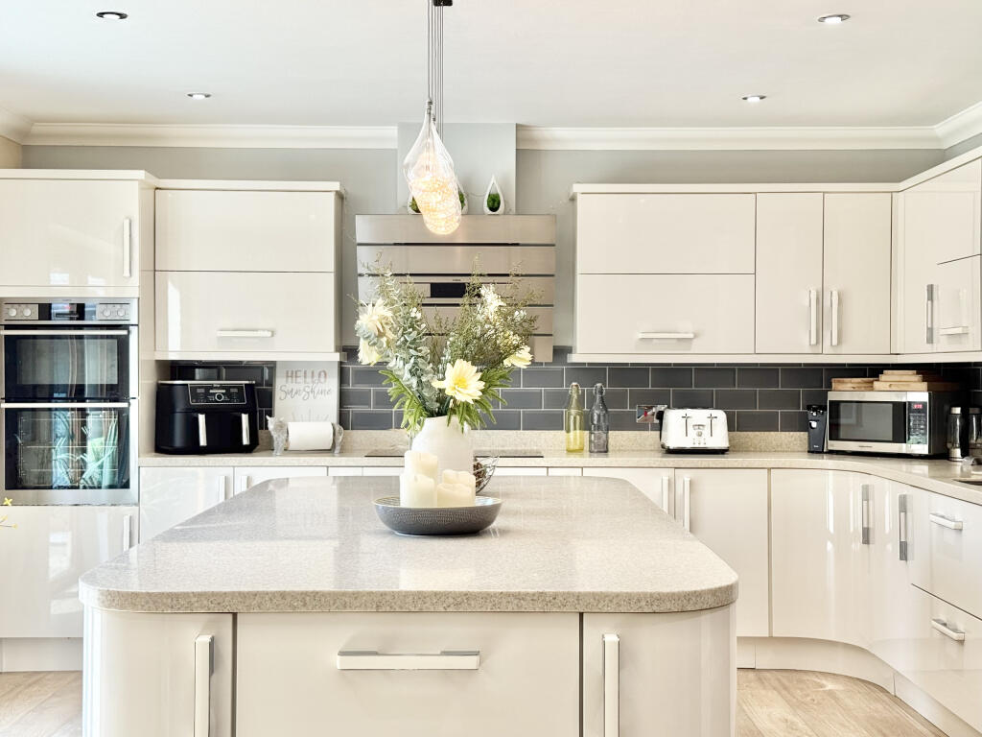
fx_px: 1362
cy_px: 368
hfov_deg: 39.7
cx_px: 491
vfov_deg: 30.3
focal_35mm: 48
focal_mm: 6.76
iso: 50
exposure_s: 1/121
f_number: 1.78
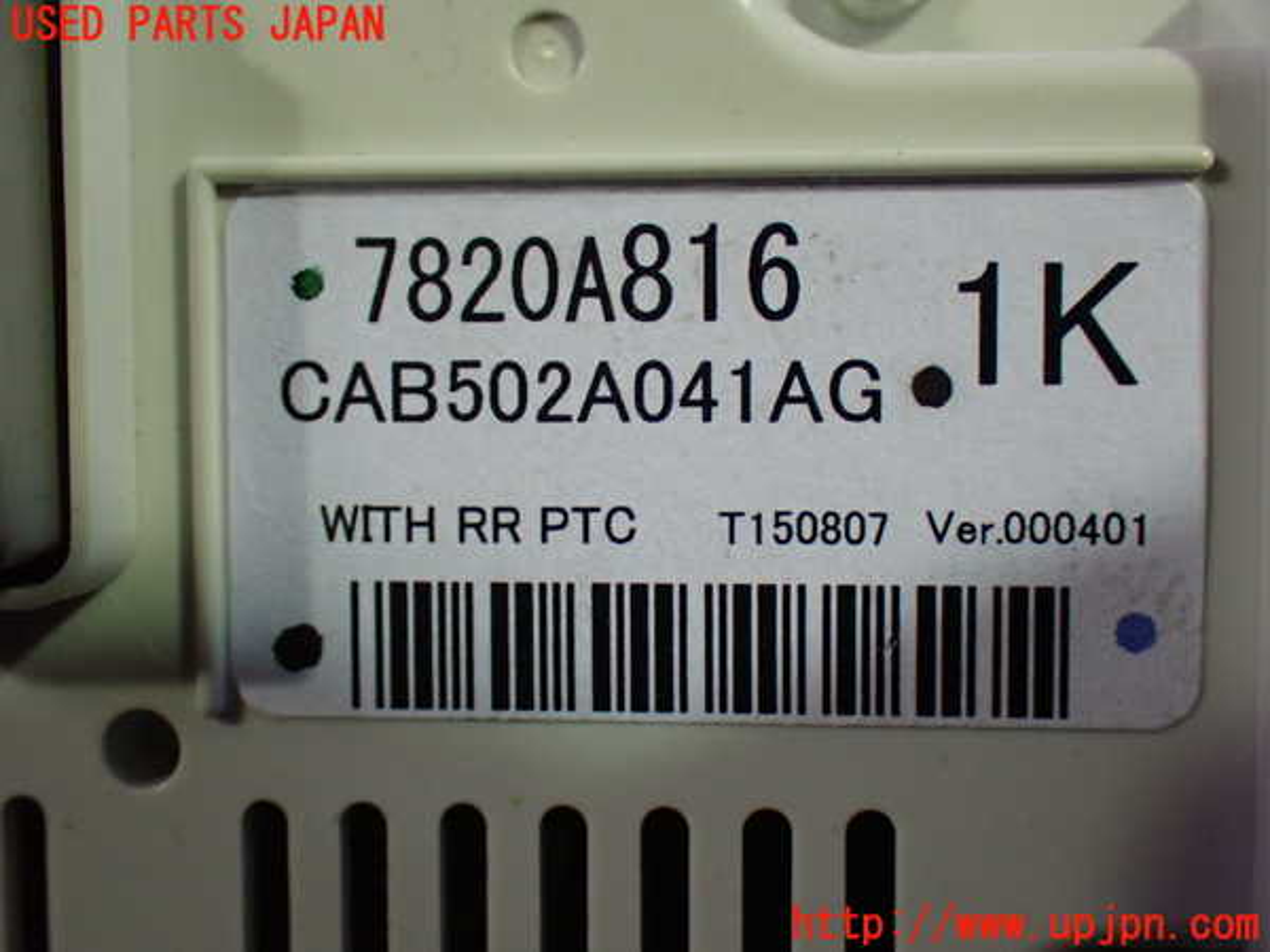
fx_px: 1834
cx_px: 635
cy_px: 476
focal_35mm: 50
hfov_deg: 38.2
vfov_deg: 29.1
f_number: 3.2
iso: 800
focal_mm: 9.01
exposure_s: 1/100
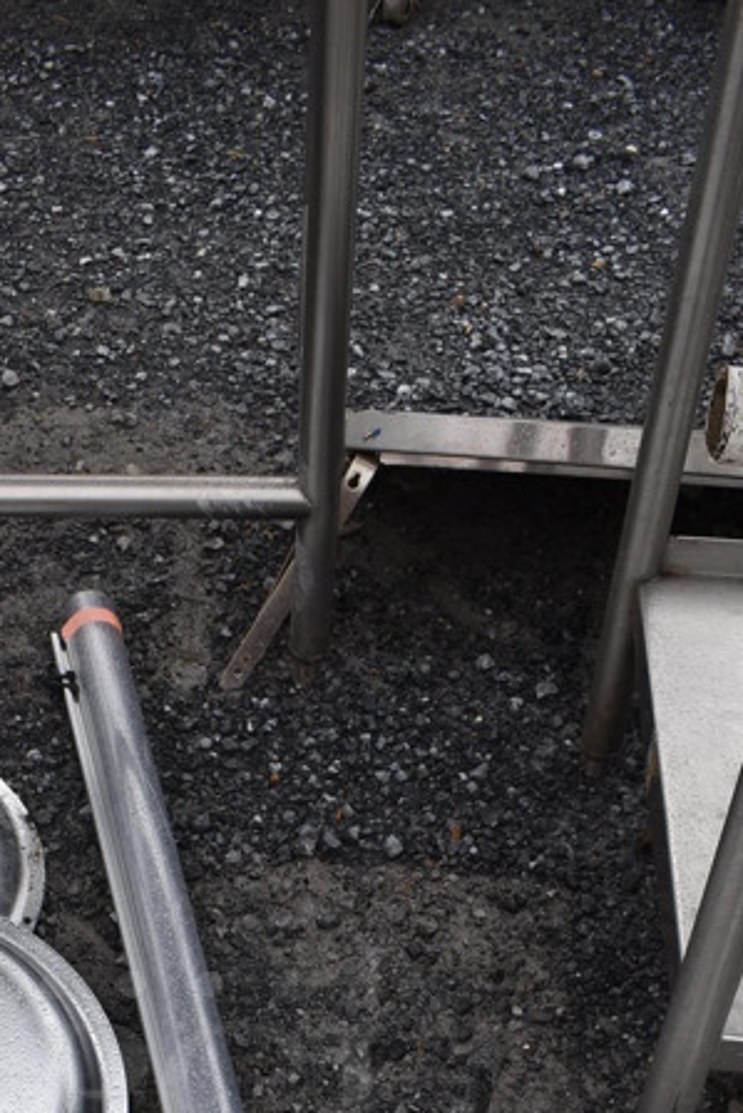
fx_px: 1701
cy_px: 1087
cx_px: 209
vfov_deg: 33.5
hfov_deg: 24.4
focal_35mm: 55
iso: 200
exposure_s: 1/250
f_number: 7.1
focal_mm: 18
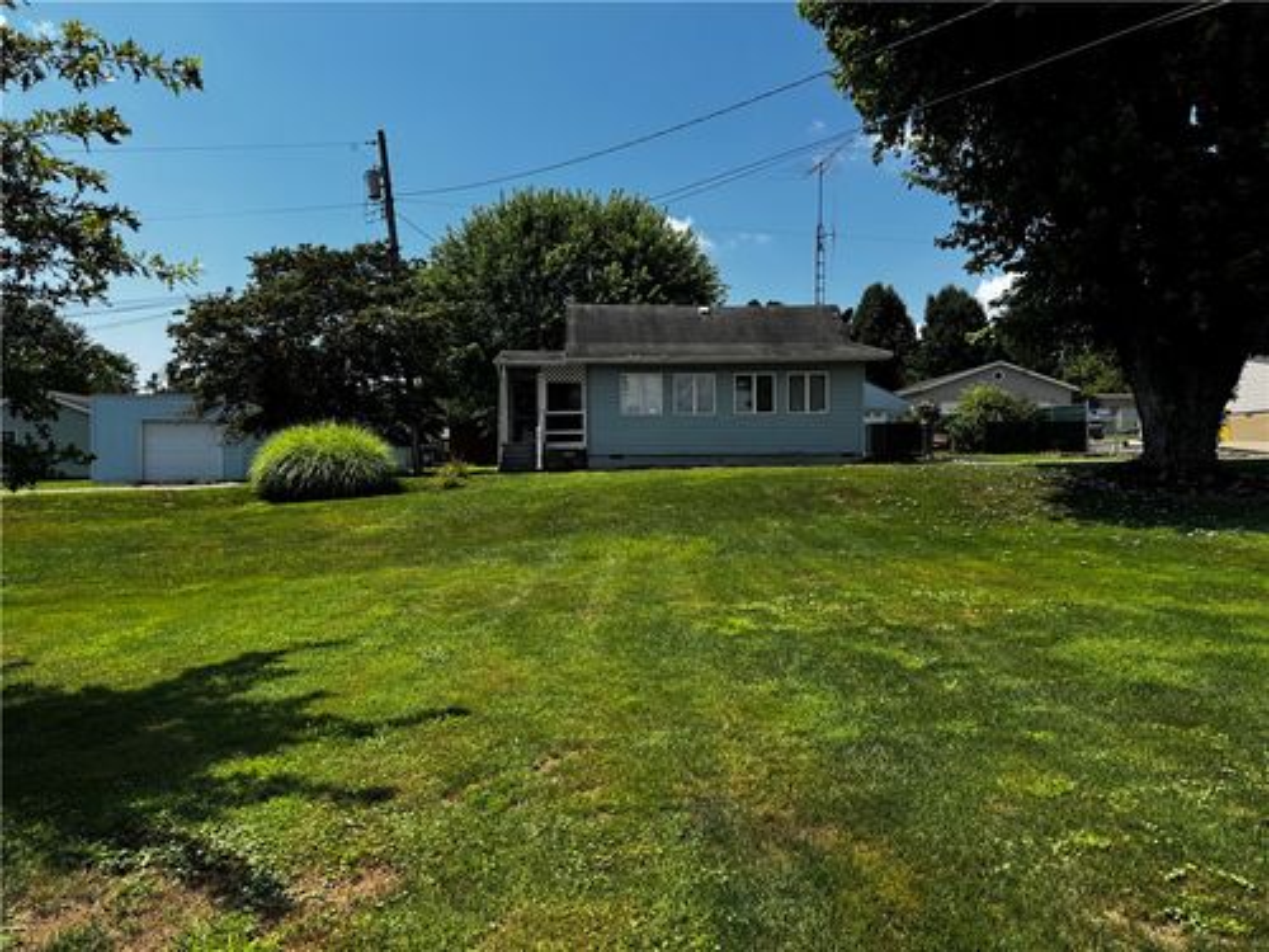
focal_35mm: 24
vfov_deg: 56.8
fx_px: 880
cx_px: 634
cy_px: 476
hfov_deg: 71.6
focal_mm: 6.76
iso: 80
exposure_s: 1/3096
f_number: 1.78
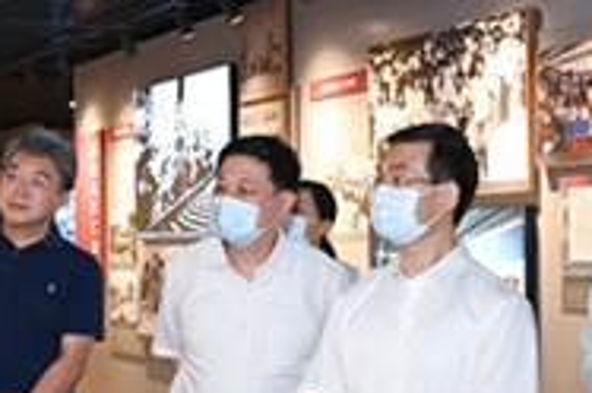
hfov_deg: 25.8
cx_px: 108
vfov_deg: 17.4
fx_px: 1264
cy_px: 353
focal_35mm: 77
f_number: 3.5
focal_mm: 24
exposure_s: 1/160
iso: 1000
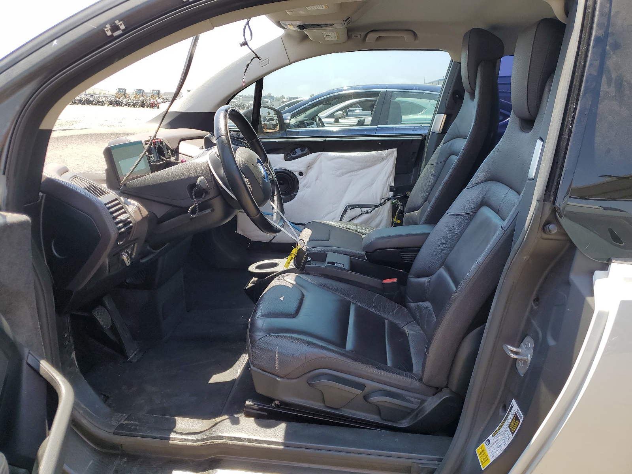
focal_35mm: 26
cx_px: 316
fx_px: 475
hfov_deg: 67.3
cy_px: 237
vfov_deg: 53.1
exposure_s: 1/769
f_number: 1.5
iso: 50
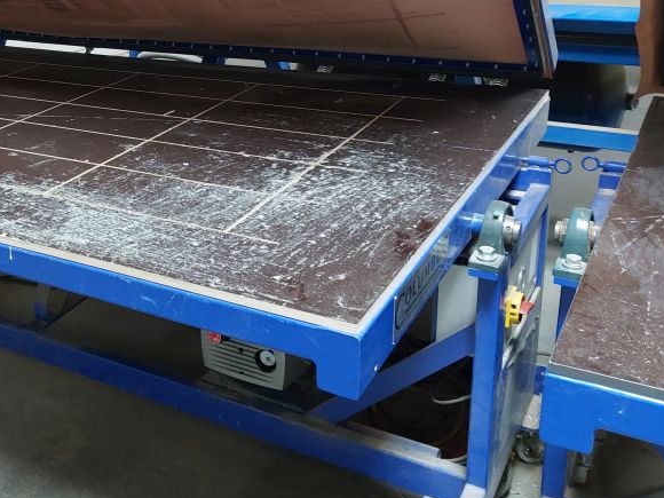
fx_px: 882
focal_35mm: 46
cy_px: 137
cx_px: 78
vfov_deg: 31.1
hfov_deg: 38.6
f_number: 1.8
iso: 400
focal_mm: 5.23
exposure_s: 1/33.3
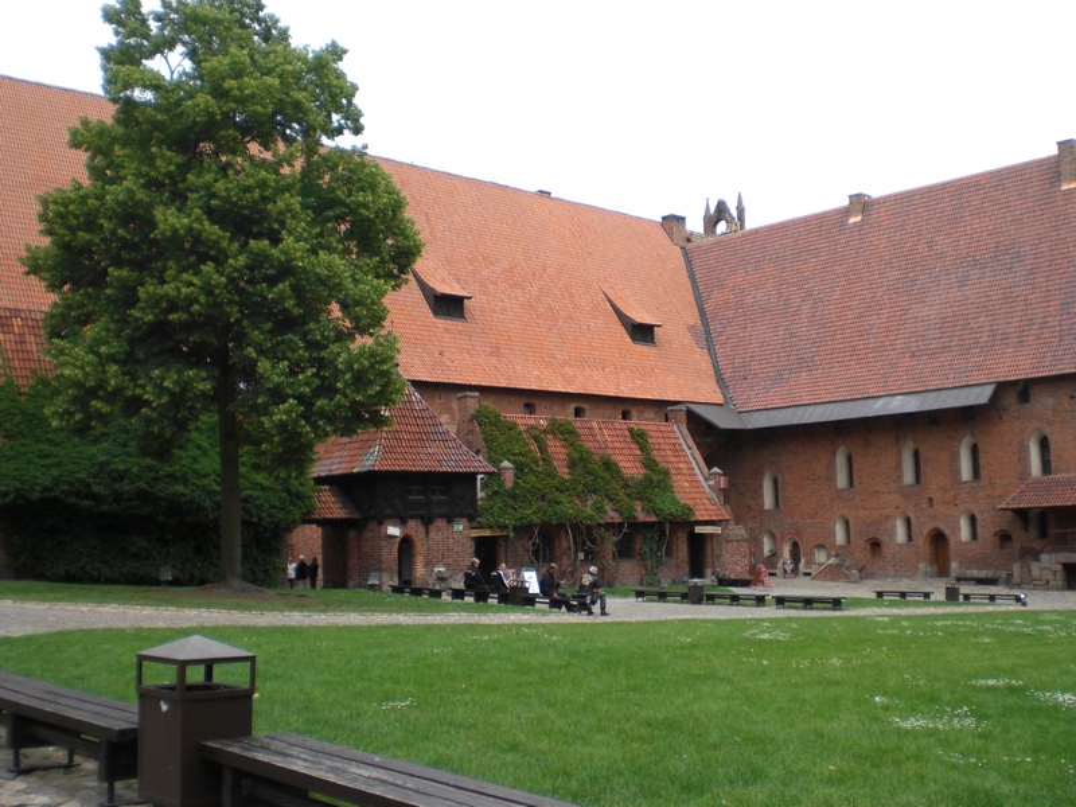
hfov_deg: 49.0
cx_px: 538
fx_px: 1181
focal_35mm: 38
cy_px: 404
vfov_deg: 37.7
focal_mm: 6.3
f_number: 3.1
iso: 50
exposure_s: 1/320
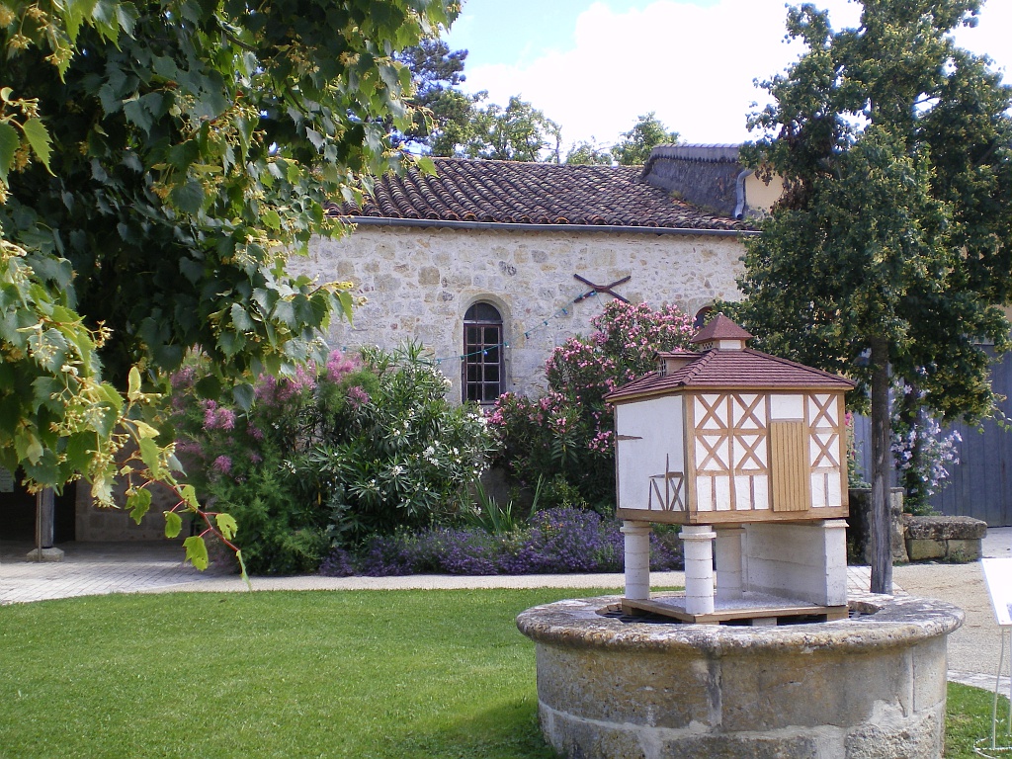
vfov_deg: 37.7
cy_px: 380
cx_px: 506
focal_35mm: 38
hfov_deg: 49.0
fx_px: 1111
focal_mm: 6.3
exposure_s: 1/200
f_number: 3.1
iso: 64
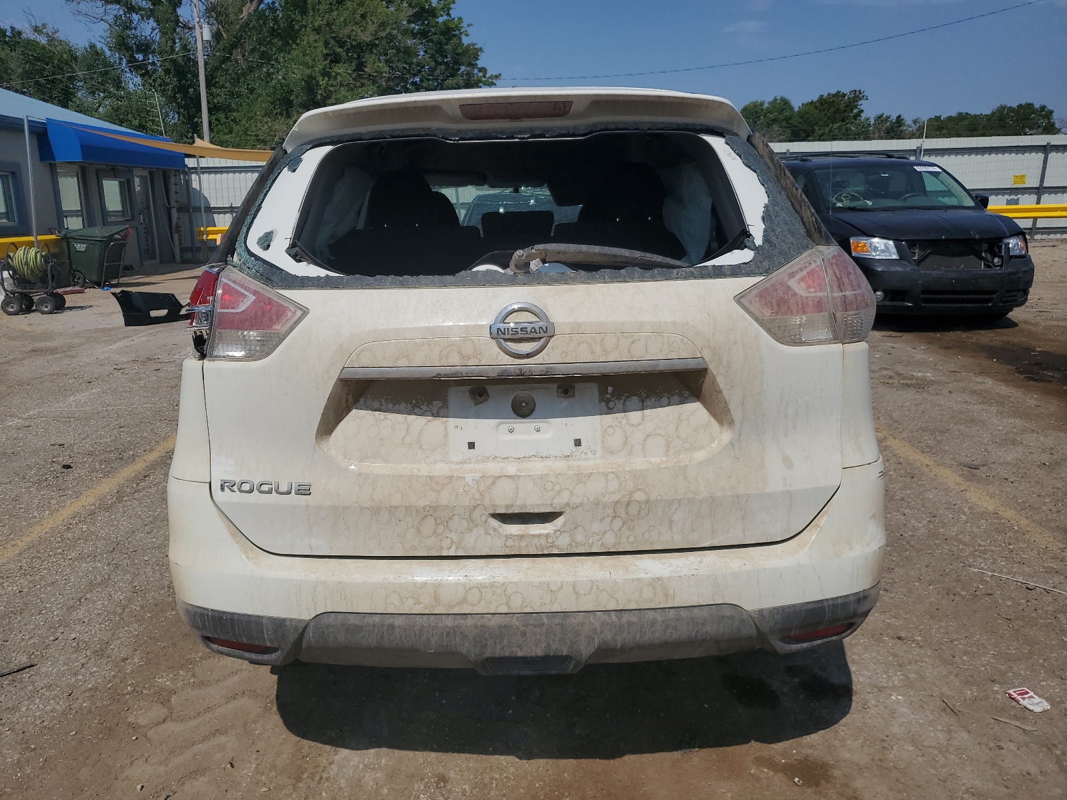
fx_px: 801
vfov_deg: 53.1
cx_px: 534
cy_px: 400
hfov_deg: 67.3
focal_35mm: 26
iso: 50
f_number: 1.5
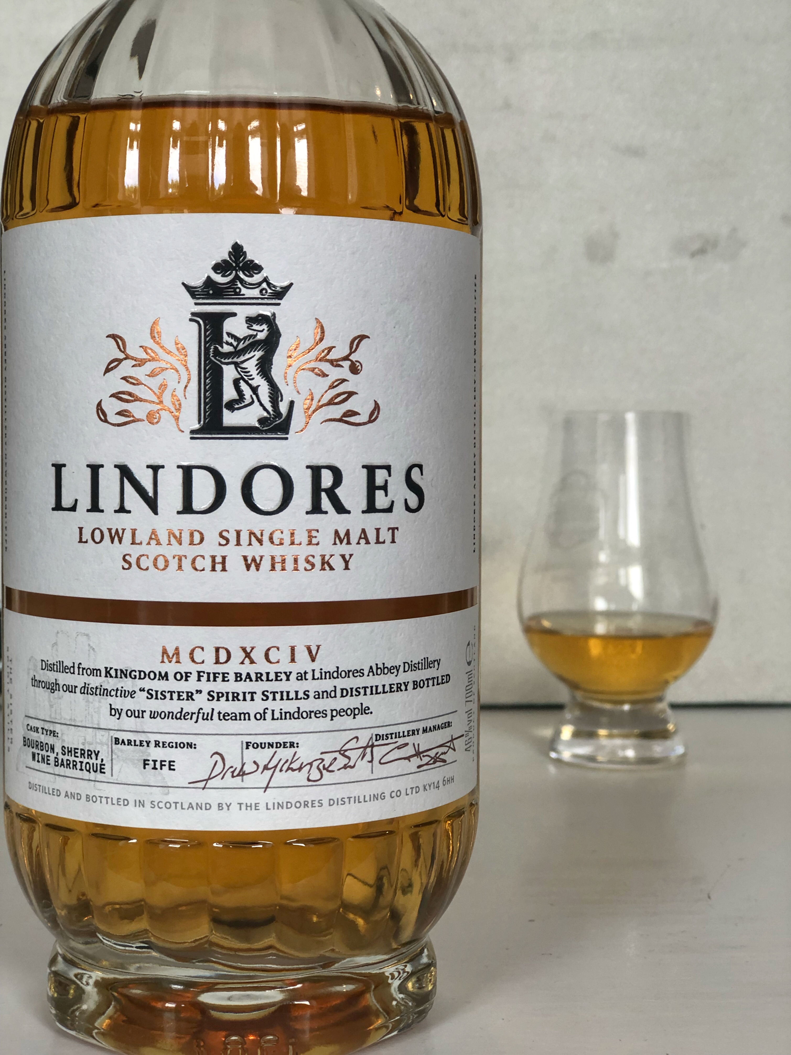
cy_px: 528
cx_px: 396
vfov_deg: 33.8
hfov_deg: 25.7
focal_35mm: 57
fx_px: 1737
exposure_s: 1/33
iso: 25
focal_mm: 6.6
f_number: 2.8
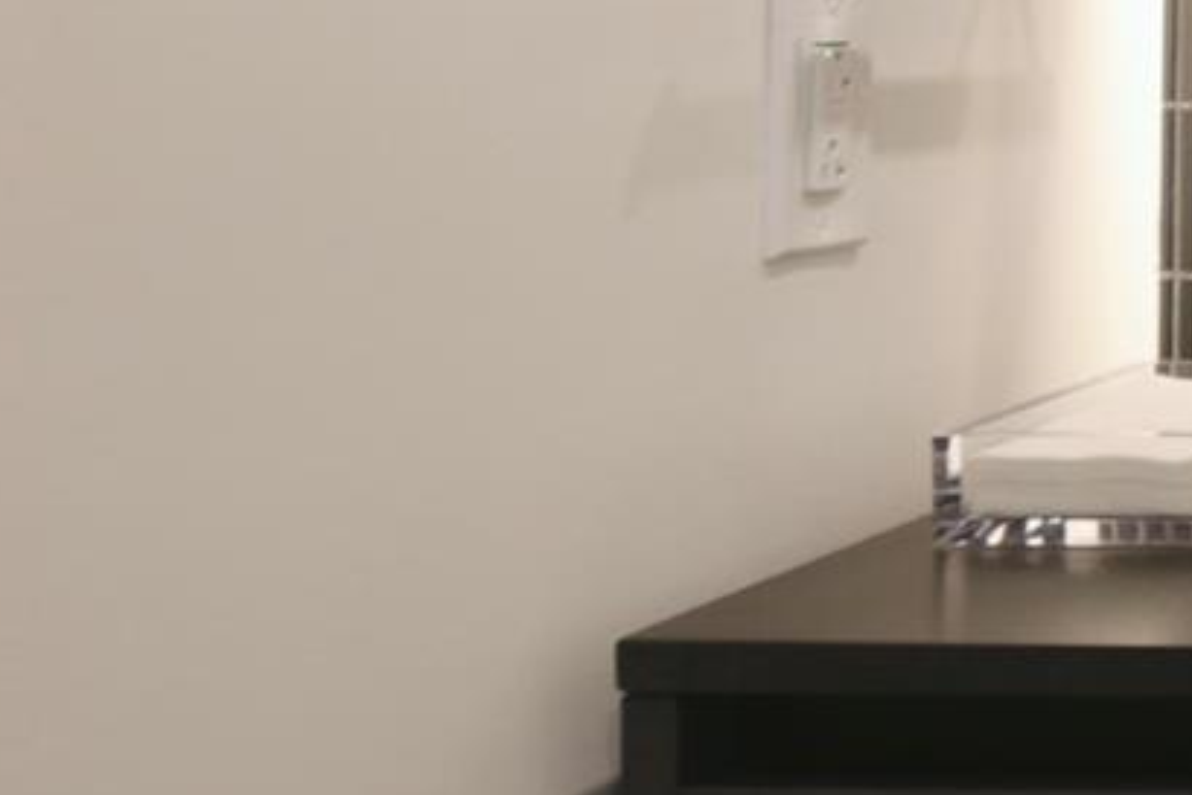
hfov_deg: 19.5
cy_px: -119
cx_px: 2192
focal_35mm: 75
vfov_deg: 17.5
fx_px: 2484
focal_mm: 10
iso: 320
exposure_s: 1/25
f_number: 4.5
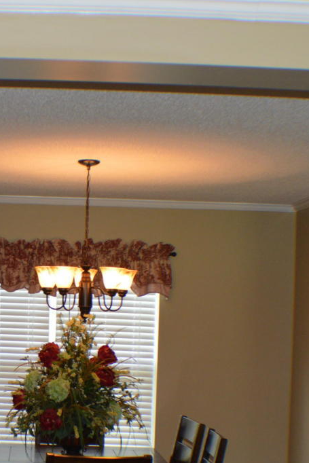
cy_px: 298
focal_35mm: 88
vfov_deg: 23.0
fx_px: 1132
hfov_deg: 15.4
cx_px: 31
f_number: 4.2
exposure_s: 1/60
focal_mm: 26
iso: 560
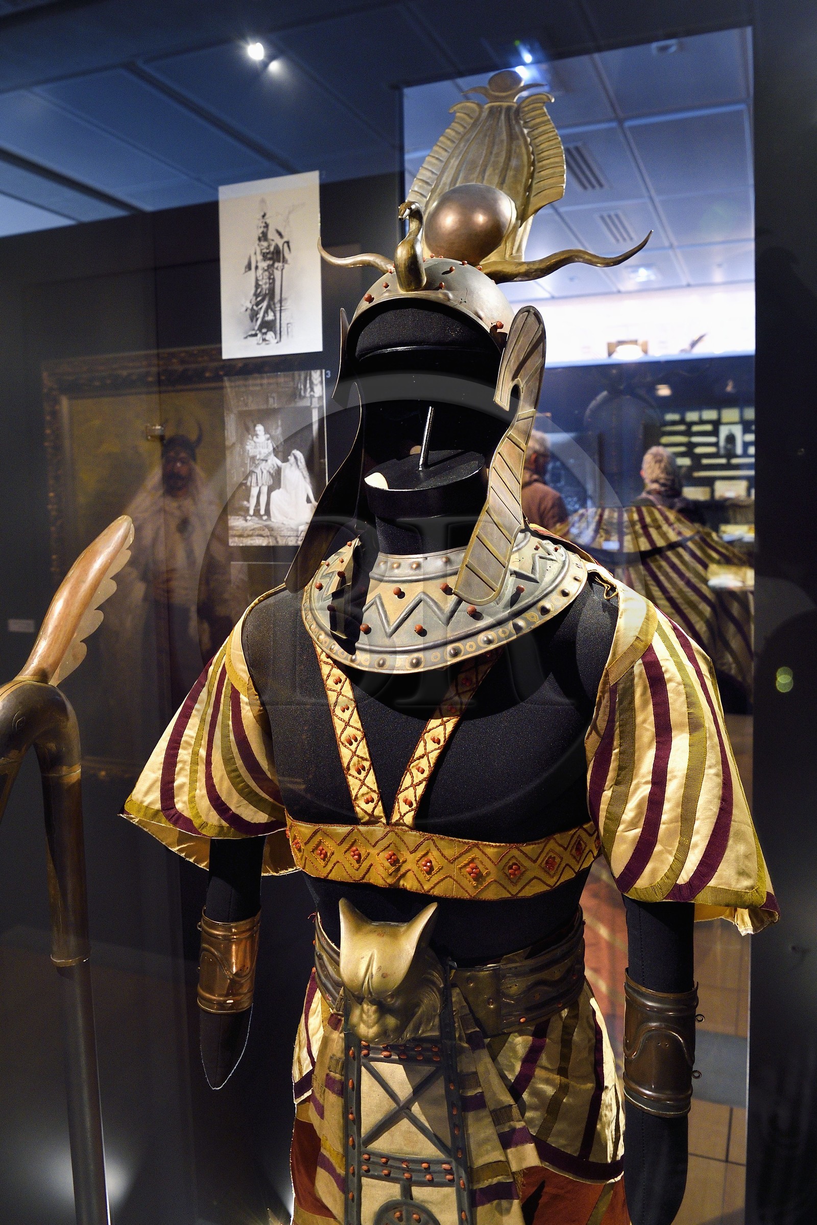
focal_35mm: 26
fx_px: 885
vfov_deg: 69.4
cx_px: 408
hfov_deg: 49.5
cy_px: 612
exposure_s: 1/8
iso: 1600
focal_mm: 26
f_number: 6.3
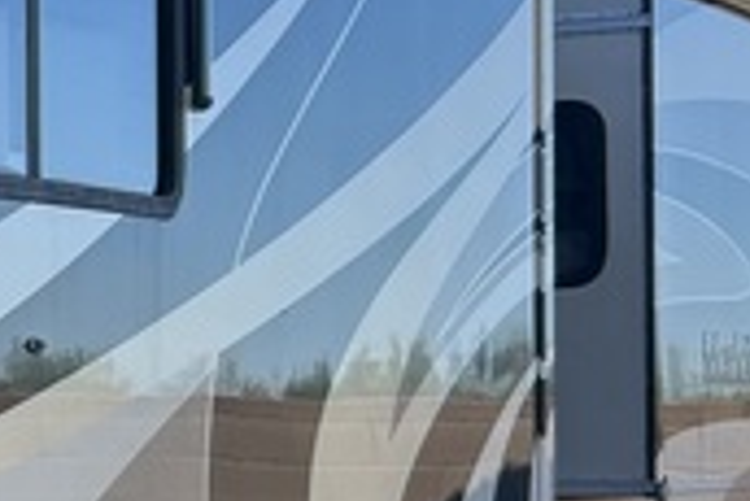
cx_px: -715
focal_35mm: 157
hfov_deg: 11.8
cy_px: 436
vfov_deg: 8.7
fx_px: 3274
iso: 50
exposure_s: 1/1621
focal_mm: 5.7
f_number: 1.5
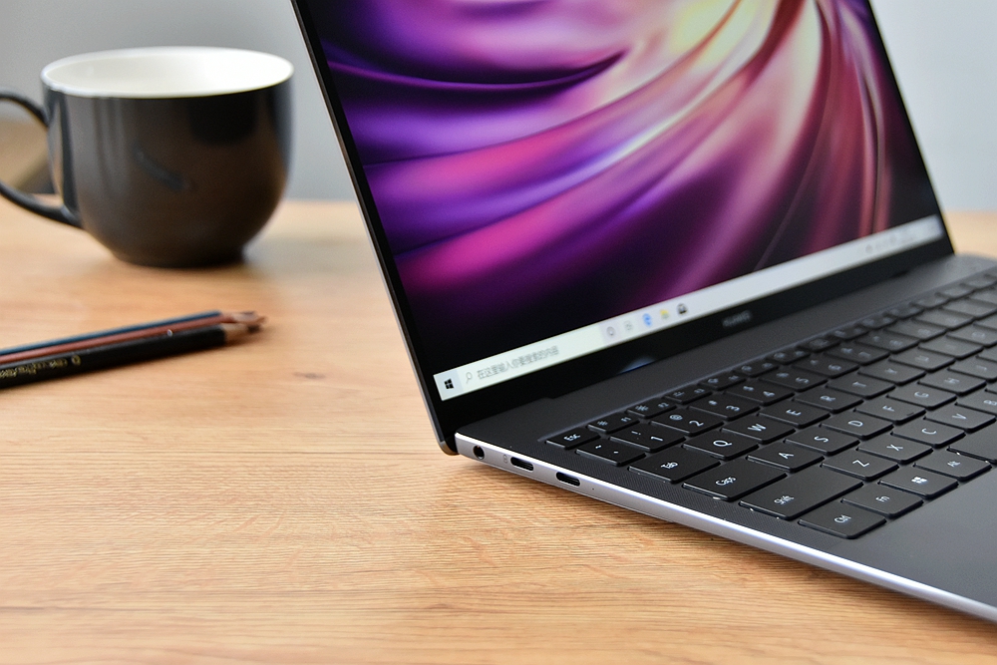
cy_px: 332
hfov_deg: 33.4
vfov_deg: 22.6
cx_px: 498
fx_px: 1662
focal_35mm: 60
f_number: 4.5
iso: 1000
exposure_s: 1/100
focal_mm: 40
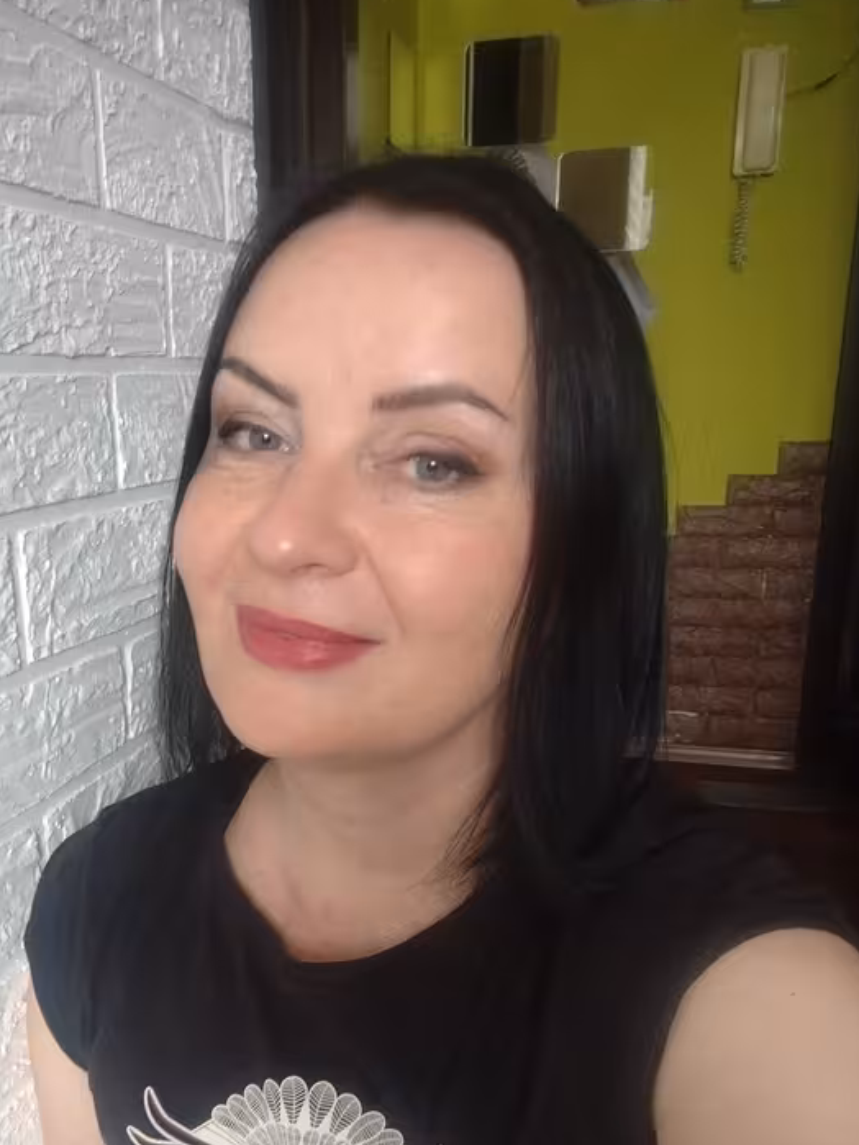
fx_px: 1091
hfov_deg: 42.6
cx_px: 315
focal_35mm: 33
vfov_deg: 54.5
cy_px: 737
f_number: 2.45
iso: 545
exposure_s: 1/25
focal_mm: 3.25
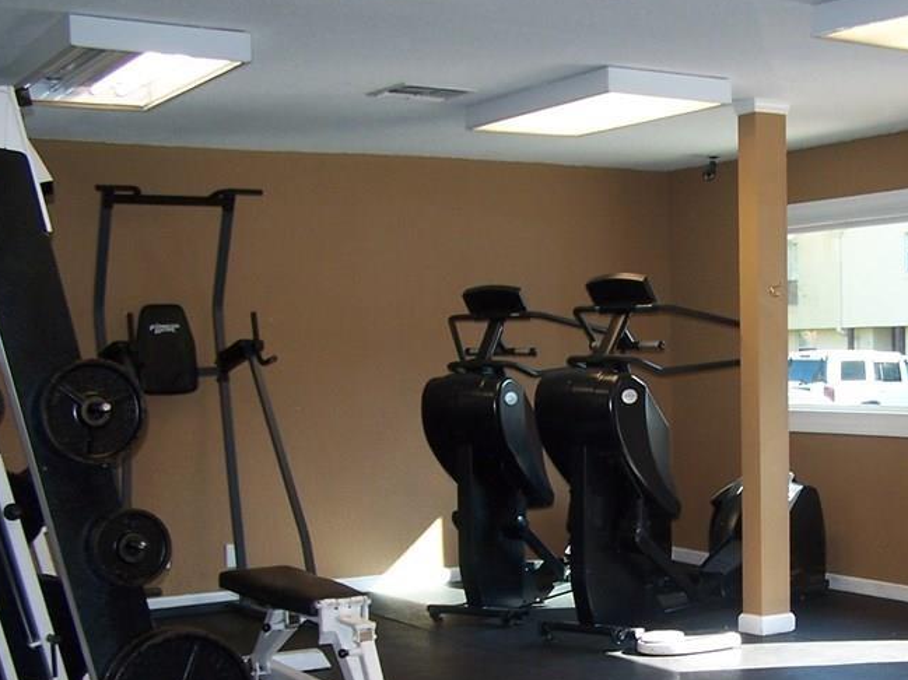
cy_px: 497
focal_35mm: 60
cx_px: 698
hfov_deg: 31.5
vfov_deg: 24.2
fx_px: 1573
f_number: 2.8
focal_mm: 6.3
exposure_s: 1/60
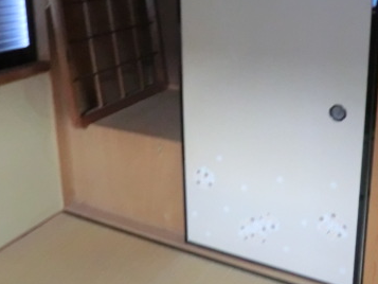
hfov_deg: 43.8
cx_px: 209
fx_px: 470
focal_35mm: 43
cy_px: 65
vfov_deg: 32.8
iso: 800
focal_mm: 4.3
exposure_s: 1/15
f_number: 3.2
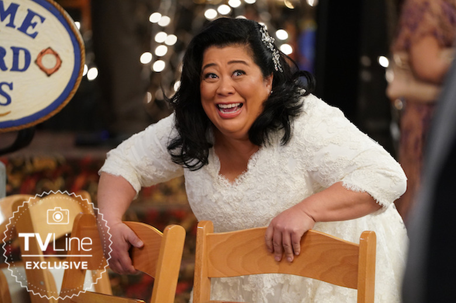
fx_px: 2532
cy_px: 152
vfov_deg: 6.9
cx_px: 228
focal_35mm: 200
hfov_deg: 10.3
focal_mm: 200
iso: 4000
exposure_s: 1/160
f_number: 2.8
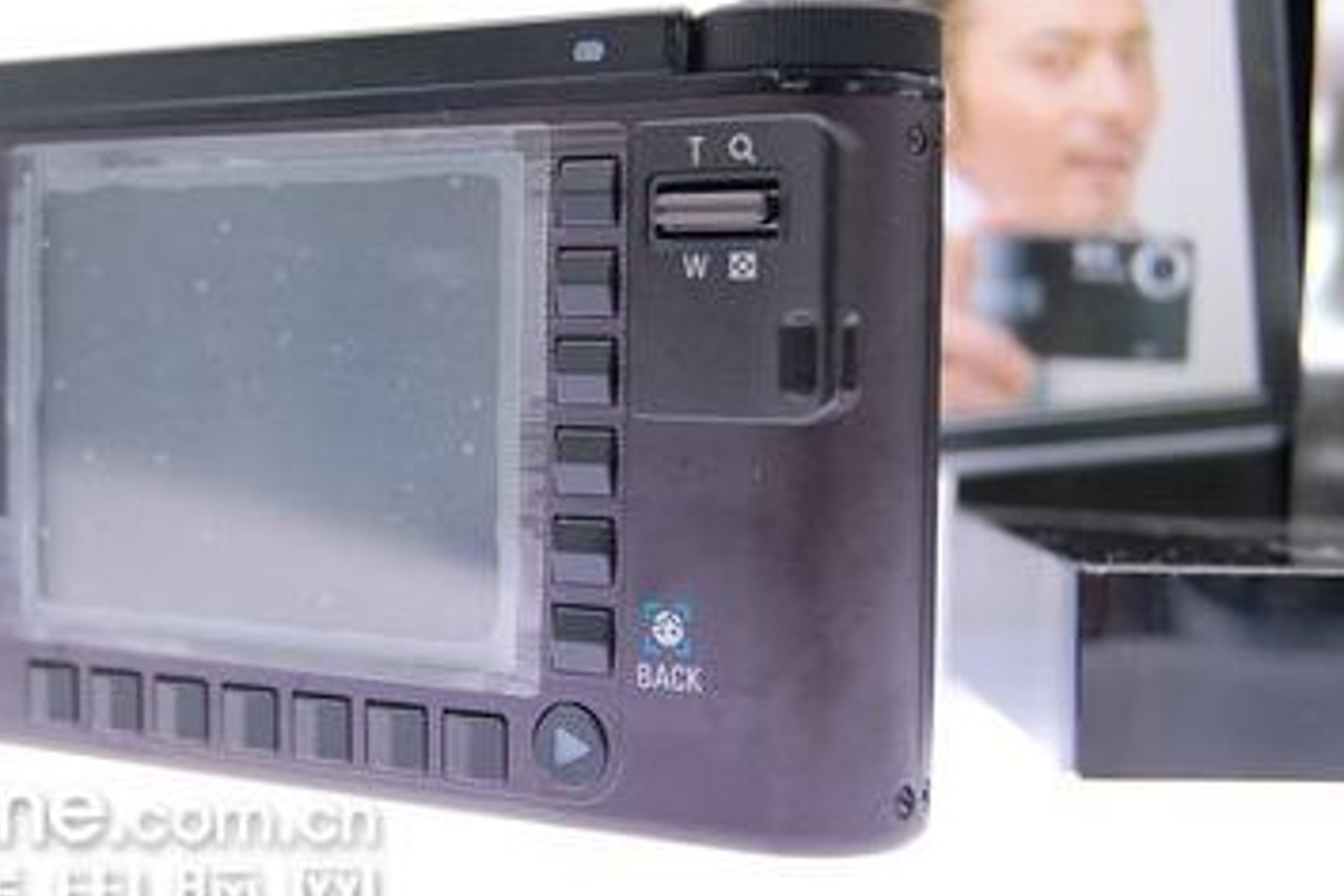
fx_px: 2487
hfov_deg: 30.1
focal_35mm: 67
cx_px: 507
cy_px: 416
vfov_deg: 20.4
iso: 1600
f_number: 5.6
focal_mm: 35
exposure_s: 1/80
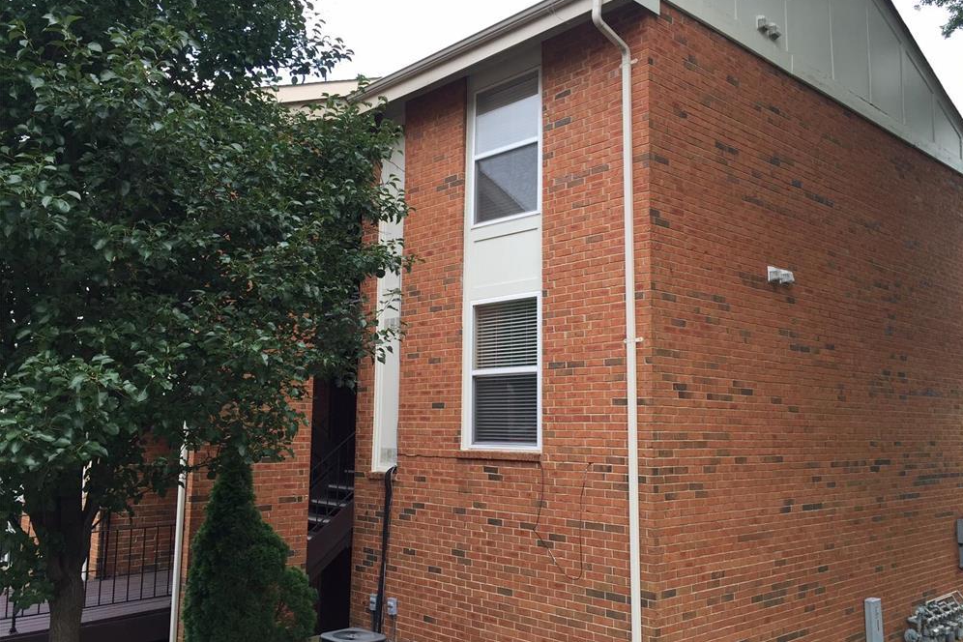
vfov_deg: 42.3
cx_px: 494
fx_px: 829
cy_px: 318
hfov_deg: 60.3
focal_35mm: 31
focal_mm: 4.15
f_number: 2.2
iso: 40
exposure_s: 1/120
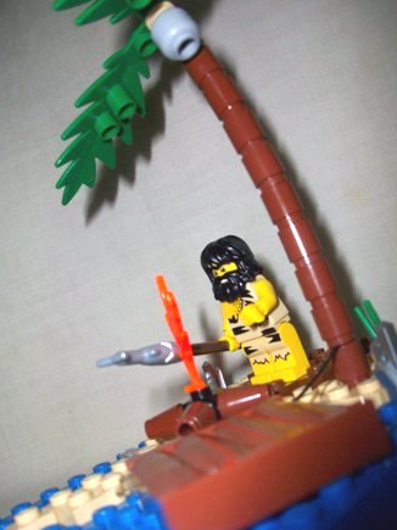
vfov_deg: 52.6
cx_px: 194
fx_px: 535
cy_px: 267
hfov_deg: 40.7
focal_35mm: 35
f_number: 2.8
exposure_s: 1/42.4
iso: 160
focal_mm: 5.7
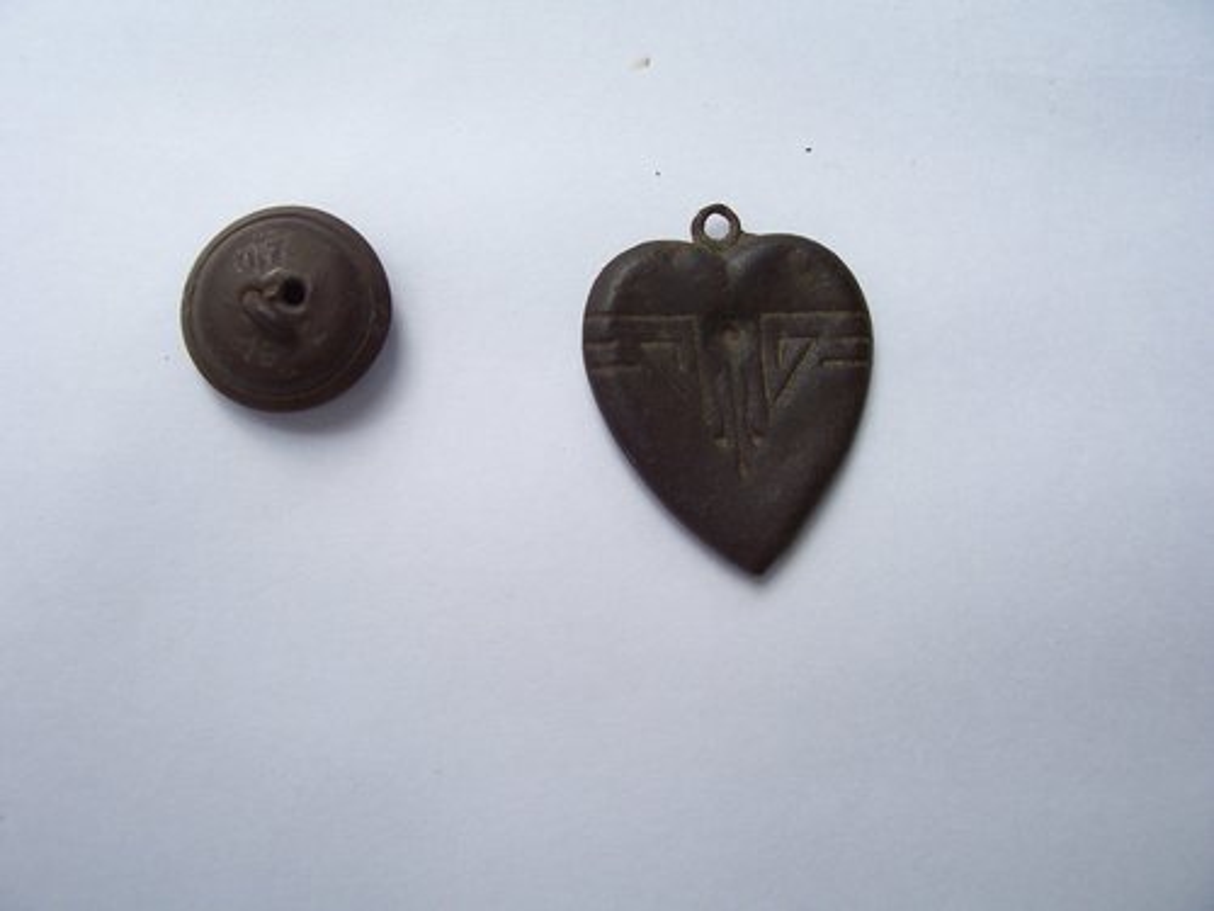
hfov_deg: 54.0
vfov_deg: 41.8
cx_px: 607
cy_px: 456
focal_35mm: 34
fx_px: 1192
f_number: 2.7
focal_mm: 5.6
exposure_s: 1/350
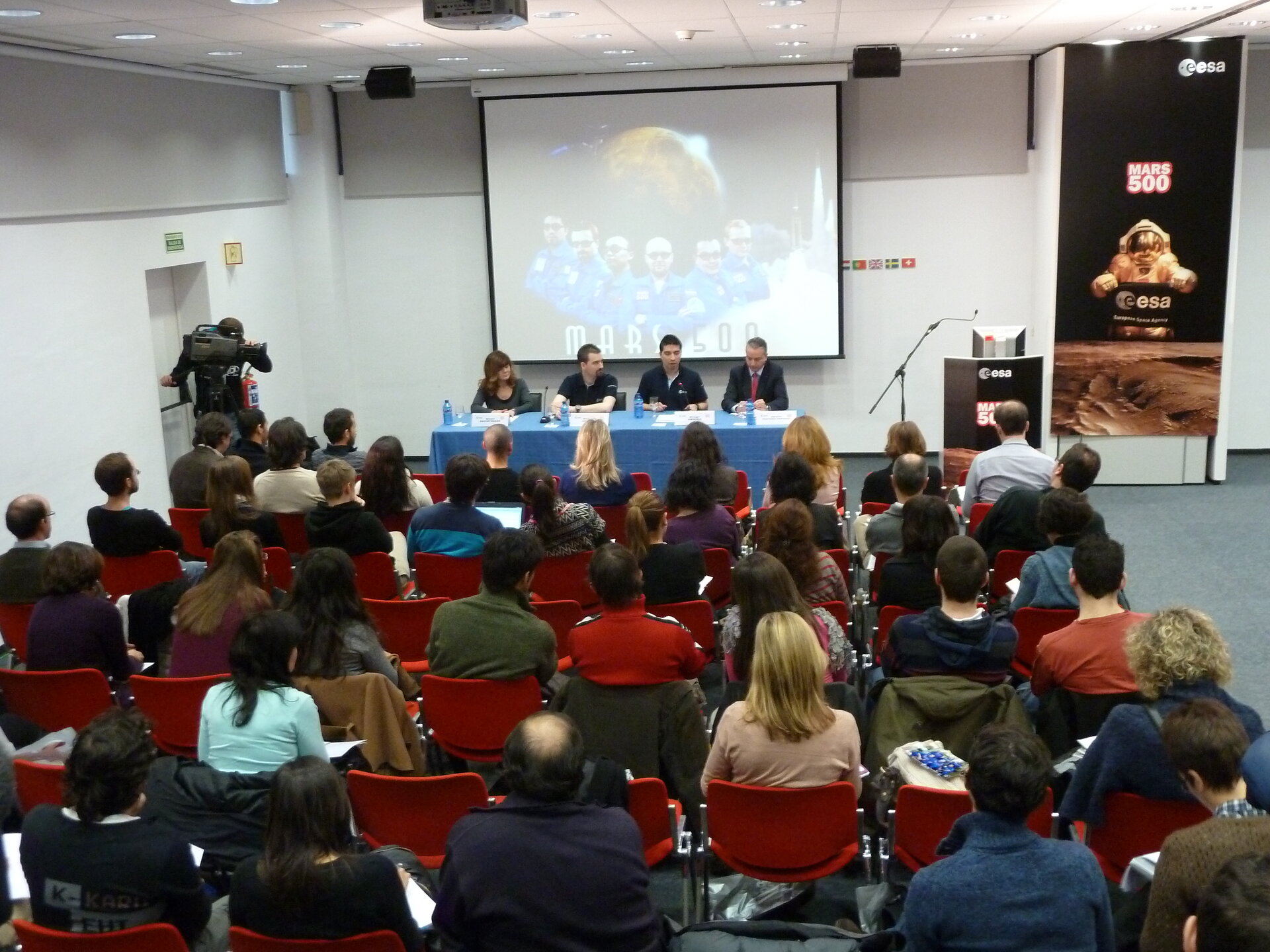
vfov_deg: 38.7
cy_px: 476
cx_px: 635
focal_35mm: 37
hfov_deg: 50.1
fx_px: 1357
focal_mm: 6.1
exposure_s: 1/15
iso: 500
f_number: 3.6
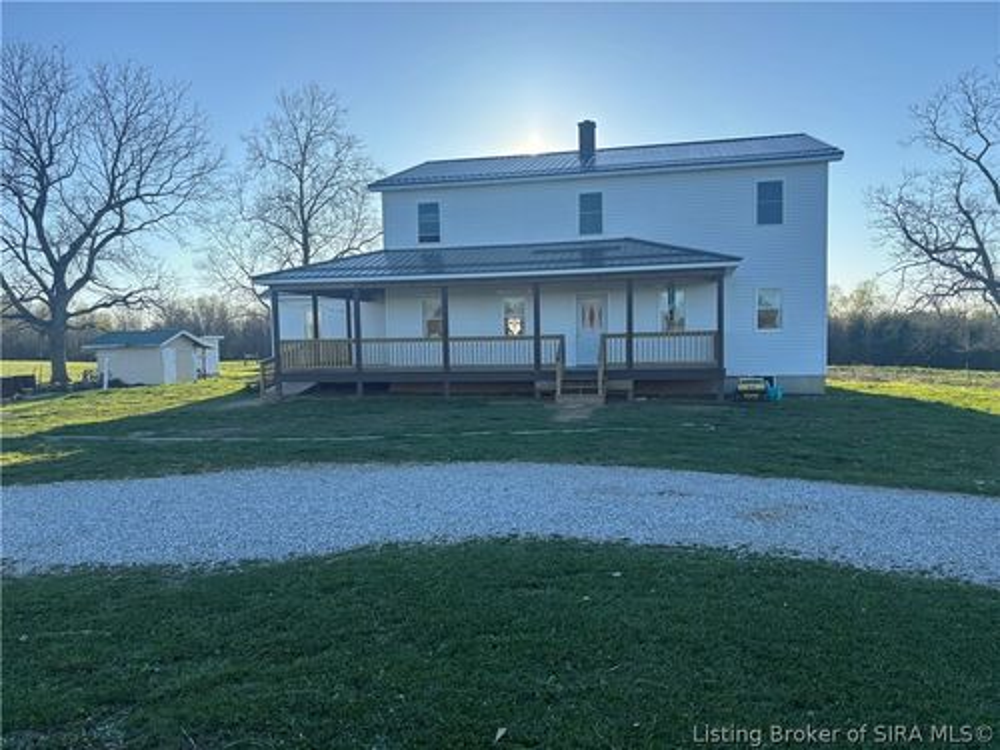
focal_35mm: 26
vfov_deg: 53.1
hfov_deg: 67.3
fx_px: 751
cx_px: 500
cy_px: 375
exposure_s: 1/2024
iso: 50
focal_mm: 5.96
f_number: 1.6
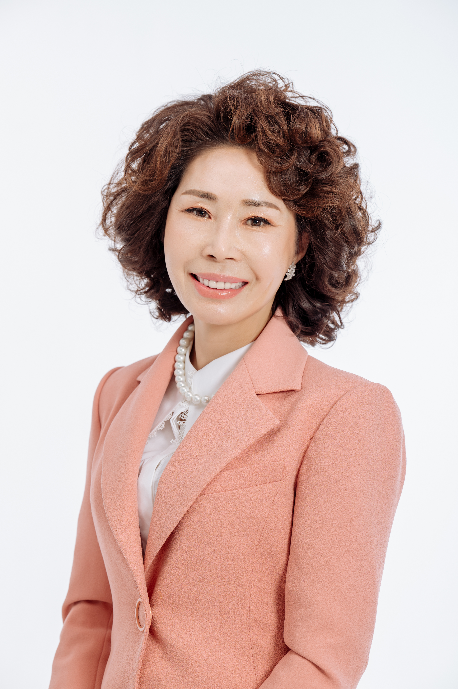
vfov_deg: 18.6
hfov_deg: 12.4
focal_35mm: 110
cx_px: 229
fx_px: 2102
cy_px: 344
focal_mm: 110
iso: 100
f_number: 5.6
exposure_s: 1/125
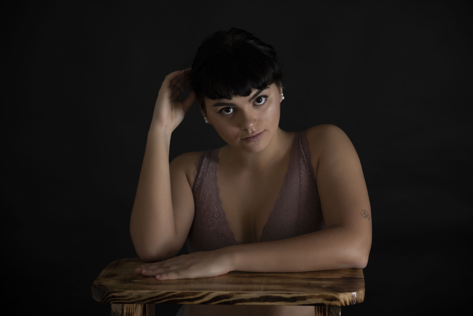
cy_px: 158
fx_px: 920
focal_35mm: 70
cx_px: 236
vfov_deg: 19.5
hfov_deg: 28.8
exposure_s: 1/125
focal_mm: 70
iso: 100
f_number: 3.2
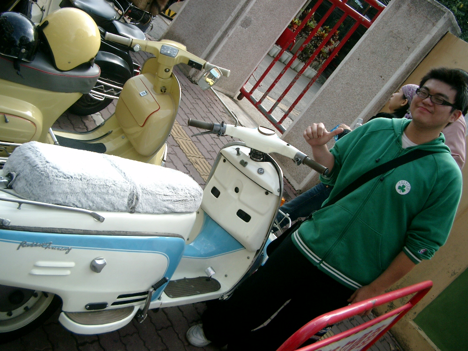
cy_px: 176
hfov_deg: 50.1
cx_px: 234
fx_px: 500
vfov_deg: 38.7
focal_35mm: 37
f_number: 2.6
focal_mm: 7.6
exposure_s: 1/1000
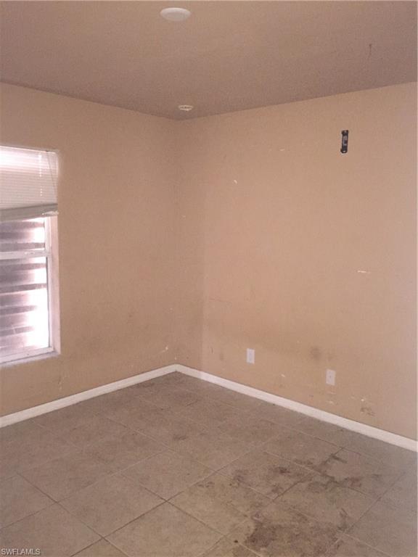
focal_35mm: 29
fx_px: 467
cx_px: 209
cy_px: 278
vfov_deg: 61.7
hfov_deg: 48.2
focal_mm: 4.15
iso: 640
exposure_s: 1/16
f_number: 2.2
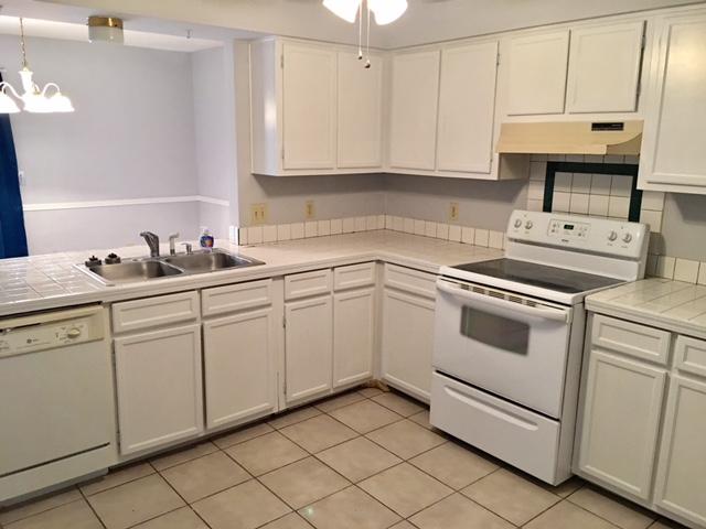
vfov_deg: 48.2
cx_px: 353
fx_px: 591
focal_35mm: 29
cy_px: 264
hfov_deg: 61.7
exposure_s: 1/15
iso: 100
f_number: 2.2
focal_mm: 4.15
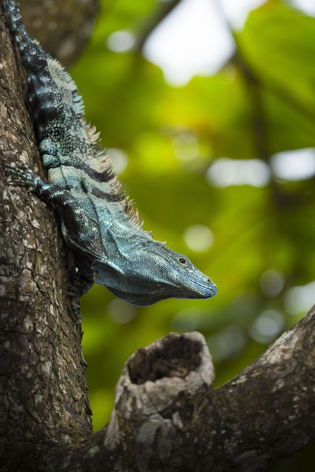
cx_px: 158
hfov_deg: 1.8
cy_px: 236
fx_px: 9843
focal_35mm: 750
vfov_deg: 2.7
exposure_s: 1/640
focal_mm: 500
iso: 400
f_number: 4
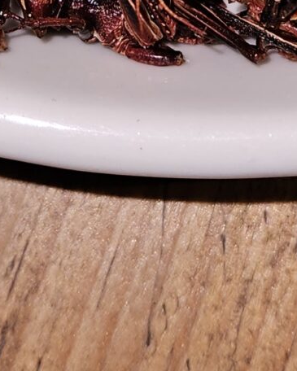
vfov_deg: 14.6
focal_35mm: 126
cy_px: -111
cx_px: 174
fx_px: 1384
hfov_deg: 12.2
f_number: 1.8
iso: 80
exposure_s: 1/50
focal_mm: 5.4
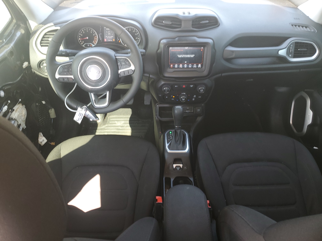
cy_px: 120
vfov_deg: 53.1
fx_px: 242
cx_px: 161
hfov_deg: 67.3
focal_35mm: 26
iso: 52
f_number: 1.5
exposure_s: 1/60.2
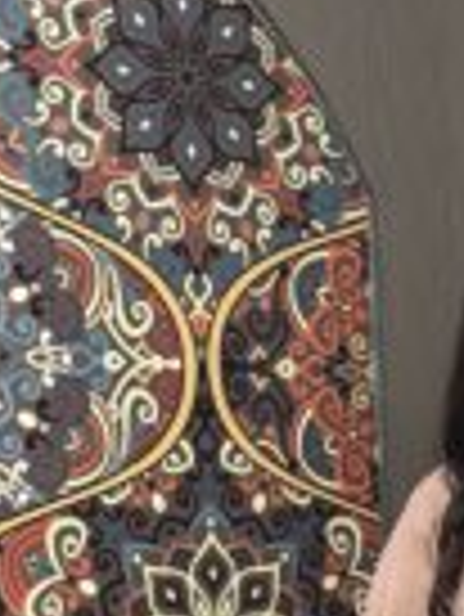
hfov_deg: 10.5
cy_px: 800
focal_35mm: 140
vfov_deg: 13.6
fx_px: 2498
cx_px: 496
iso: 125
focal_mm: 6.86
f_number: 1.78
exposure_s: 1/50
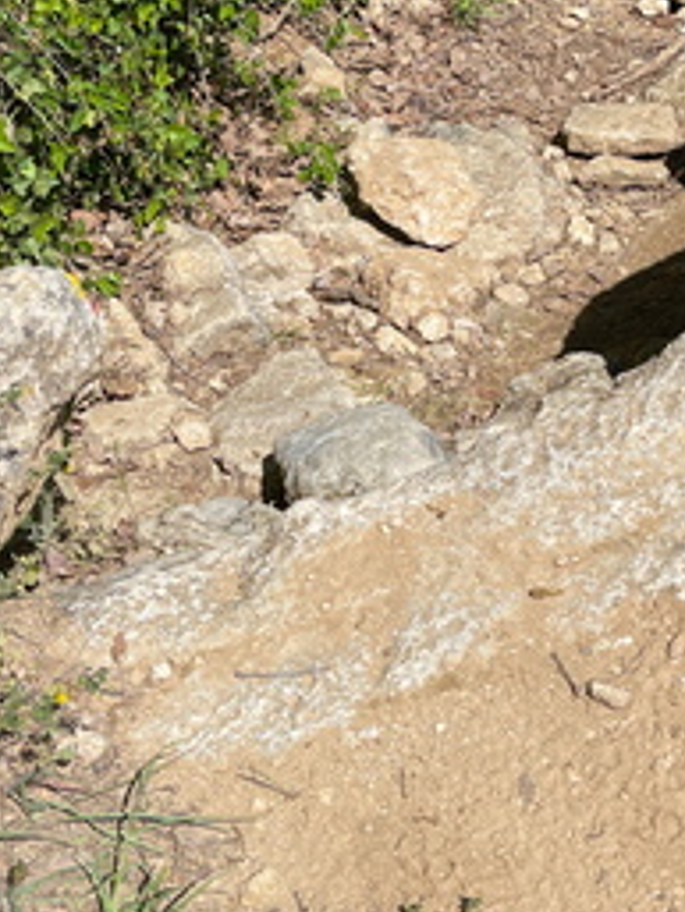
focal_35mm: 60
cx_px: 513
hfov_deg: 24.2
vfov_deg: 31.4
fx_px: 1582
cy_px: 185
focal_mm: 5.1
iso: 50
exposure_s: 1/6250
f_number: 1.6
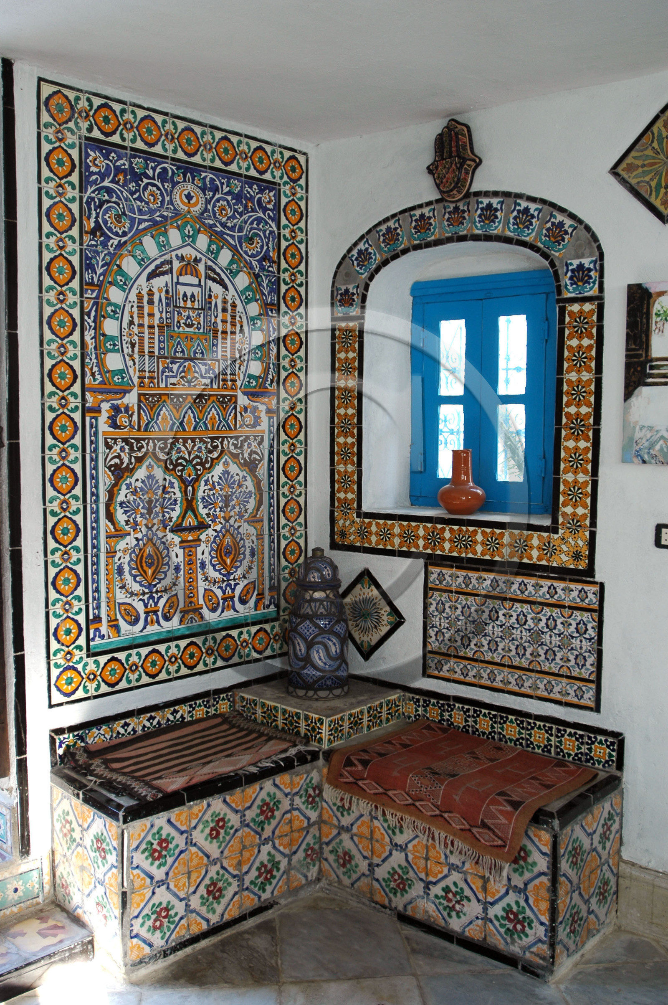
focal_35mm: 33
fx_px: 920
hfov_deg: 39.9
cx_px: 334
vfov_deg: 57.3
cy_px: 502
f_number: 2.8
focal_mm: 22
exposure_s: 1/30
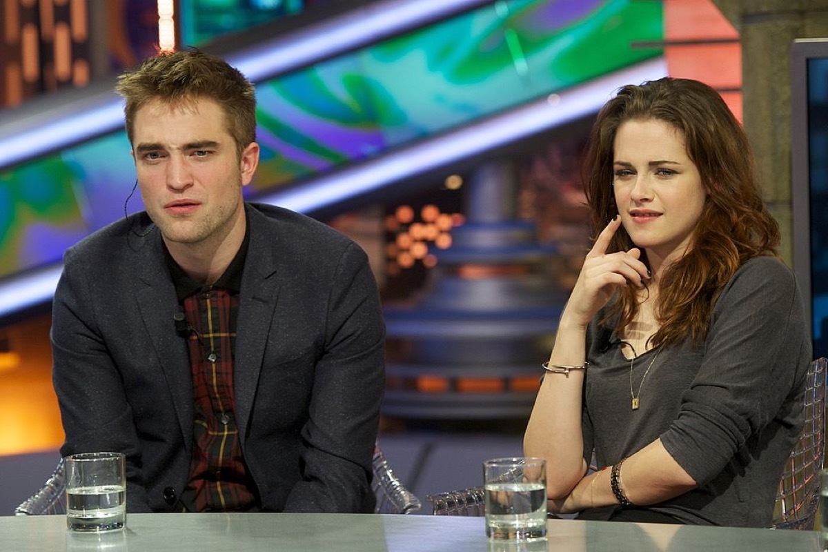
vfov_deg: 10.5
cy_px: 276
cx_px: 414
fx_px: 2990
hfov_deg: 15.8
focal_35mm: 130
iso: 1600
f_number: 3.5
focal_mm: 130
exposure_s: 1/250
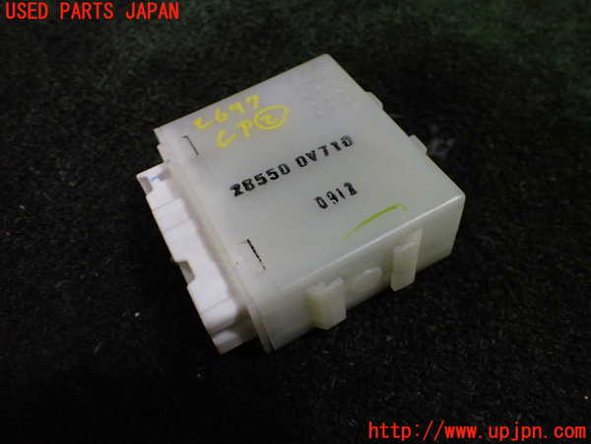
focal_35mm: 30
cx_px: 296
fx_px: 512
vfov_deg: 46.8
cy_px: 222
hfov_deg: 60.0
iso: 320
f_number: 2.3
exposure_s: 1/125
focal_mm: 5.4
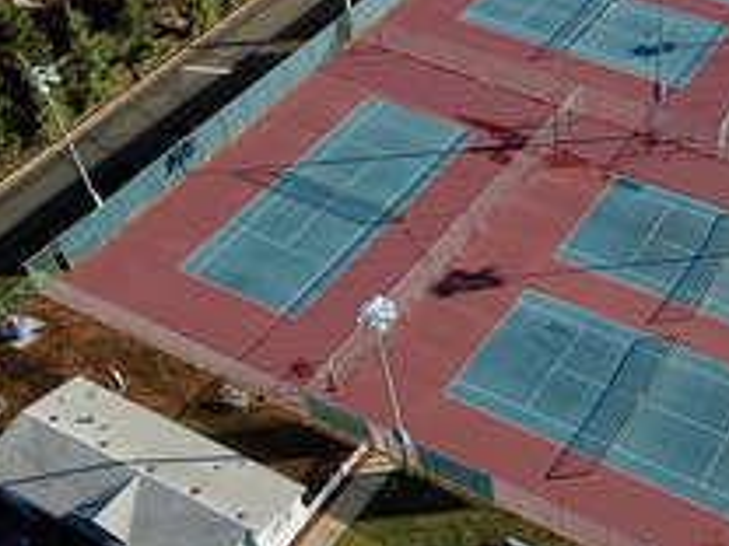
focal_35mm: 50
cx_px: 606
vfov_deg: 29.1
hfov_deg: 36.6
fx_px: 1053
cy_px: 294
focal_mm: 4.73
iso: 100
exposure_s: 1/1161
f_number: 2.2
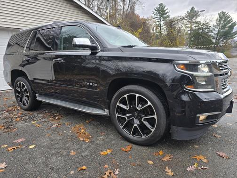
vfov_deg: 58.9
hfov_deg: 73.9
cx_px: 118
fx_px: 157
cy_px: 89
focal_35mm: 23
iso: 12
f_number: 1.7
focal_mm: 6.3
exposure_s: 1/180
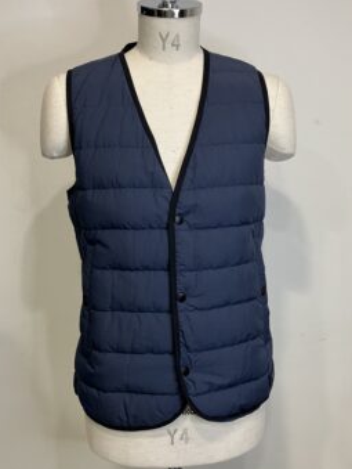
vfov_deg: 55.2
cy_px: 209
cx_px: 173
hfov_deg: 43.0
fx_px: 447
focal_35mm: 33
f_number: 1.8
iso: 80
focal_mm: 3.99
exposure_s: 1/50
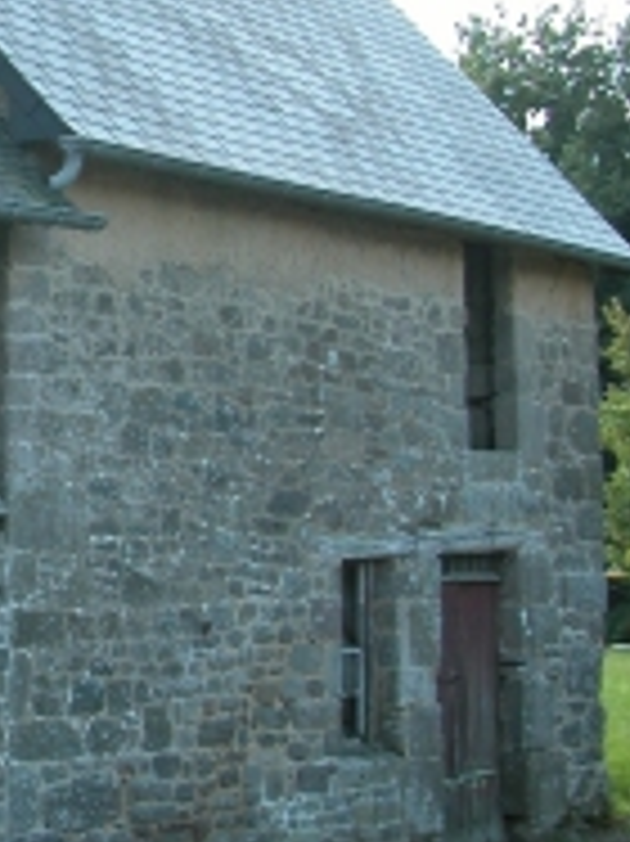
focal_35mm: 96
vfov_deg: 20.4
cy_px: 347
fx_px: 2332
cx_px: -194
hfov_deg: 14.7
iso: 100
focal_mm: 8.9
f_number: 4
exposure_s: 1/120
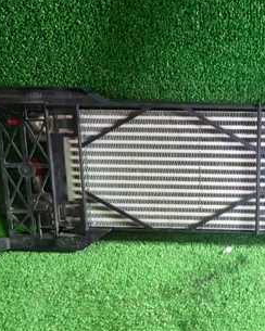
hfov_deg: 30.0
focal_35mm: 48
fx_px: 471
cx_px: 244
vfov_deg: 38.8
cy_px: 169
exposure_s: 1/30
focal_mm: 4.5
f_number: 2
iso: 250
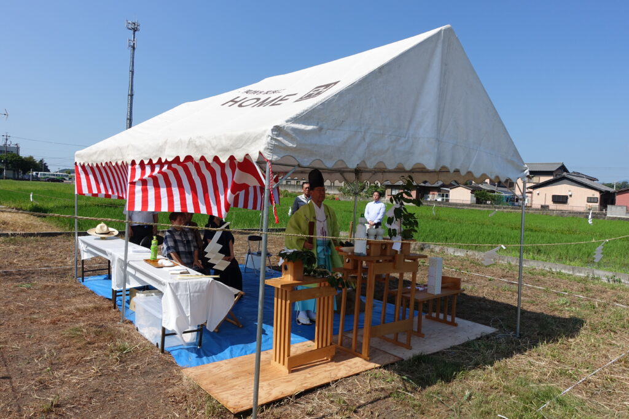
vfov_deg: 53.1
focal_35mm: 24
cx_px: 314
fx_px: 419
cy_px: 210
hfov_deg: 73.7
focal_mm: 8.8
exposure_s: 1/640
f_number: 5.6
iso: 125
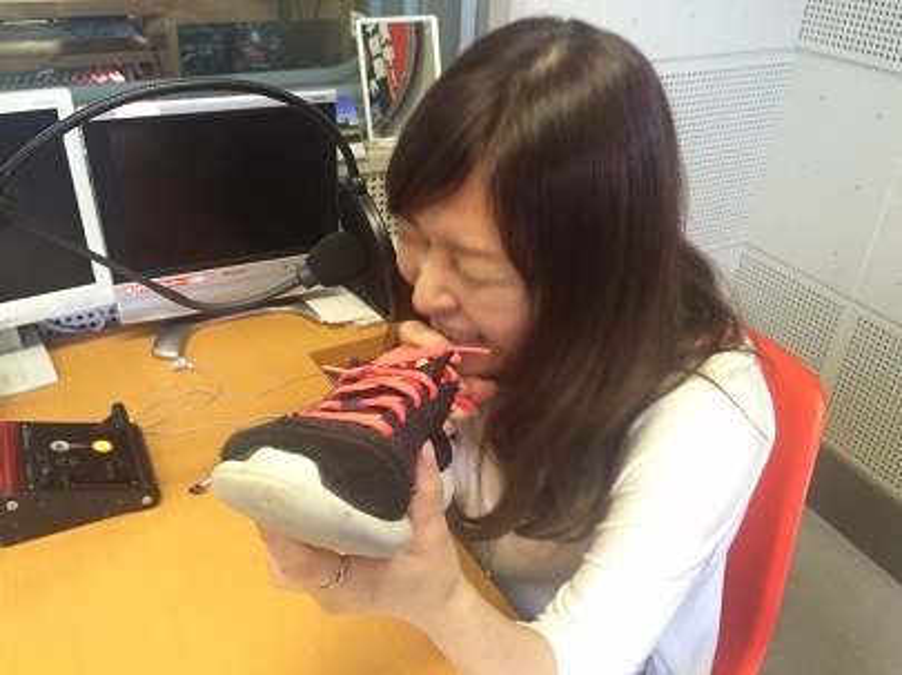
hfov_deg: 61.7
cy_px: 338
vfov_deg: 48.2
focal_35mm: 29
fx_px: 755
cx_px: 451
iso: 125
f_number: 2.2
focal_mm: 4.15
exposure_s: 1/33
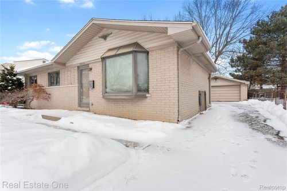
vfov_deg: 68.8
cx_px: 144
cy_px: 96
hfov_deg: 91.6
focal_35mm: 18
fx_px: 139
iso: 500
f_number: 8
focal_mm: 17.5
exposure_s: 1/400
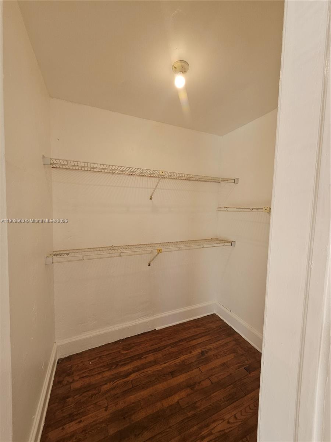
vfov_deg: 106.2
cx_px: 166
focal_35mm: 13
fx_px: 166
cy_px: 221
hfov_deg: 89.9
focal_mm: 1.74
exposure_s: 1/66
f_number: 2.2
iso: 32
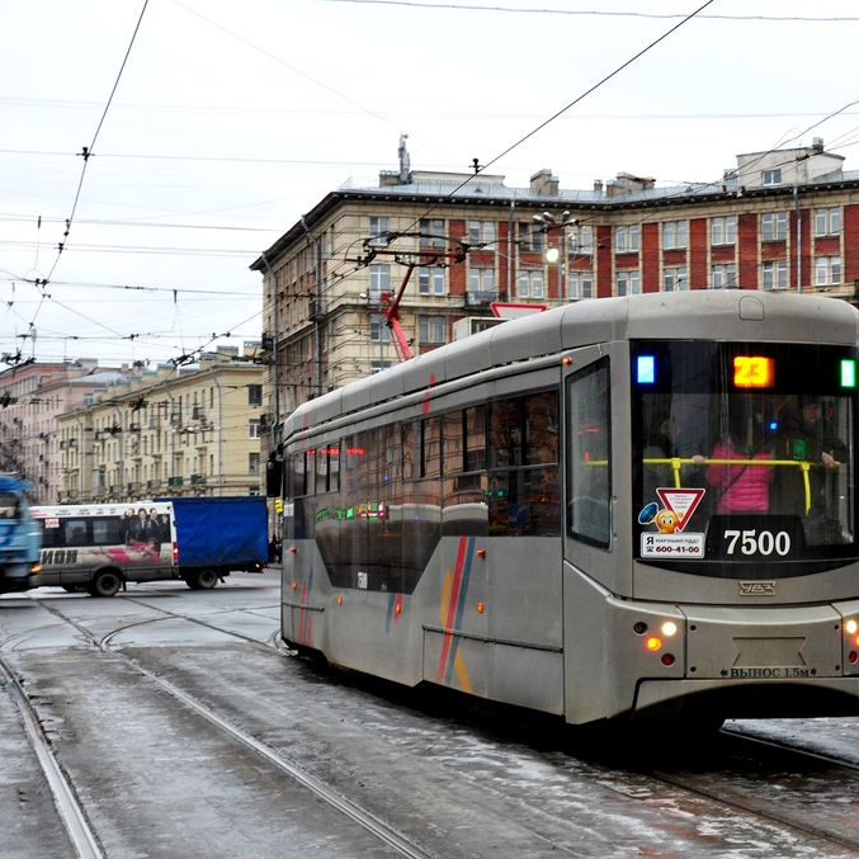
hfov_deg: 22.3
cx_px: 600
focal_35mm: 77
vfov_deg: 22.5
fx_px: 2162
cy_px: 429
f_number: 8
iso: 1000
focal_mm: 40
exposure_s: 1/60
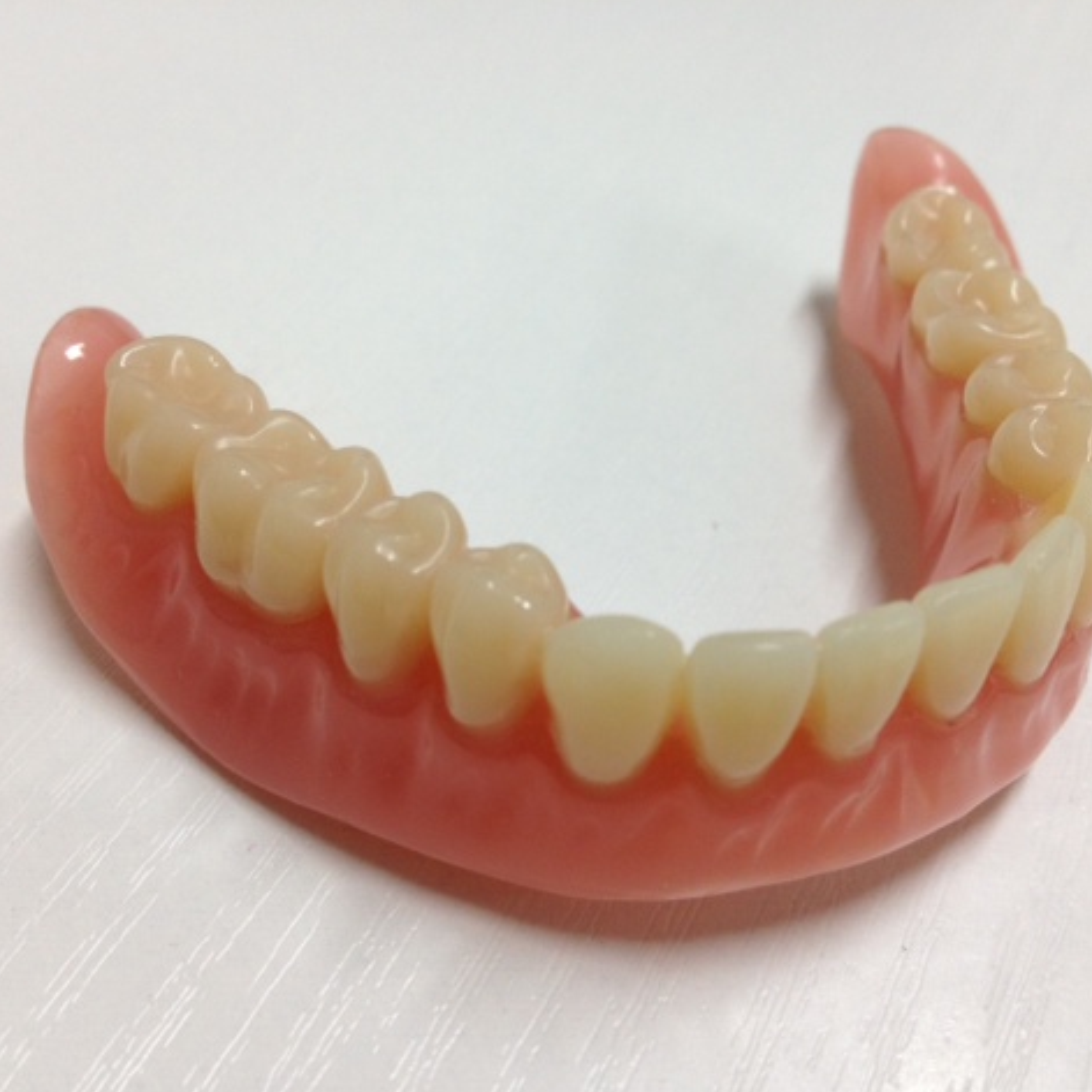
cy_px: 554
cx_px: 621
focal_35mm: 42
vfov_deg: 40.0
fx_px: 1499
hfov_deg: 39.9
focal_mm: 4.28
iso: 64
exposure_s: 1/33
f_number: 2.4
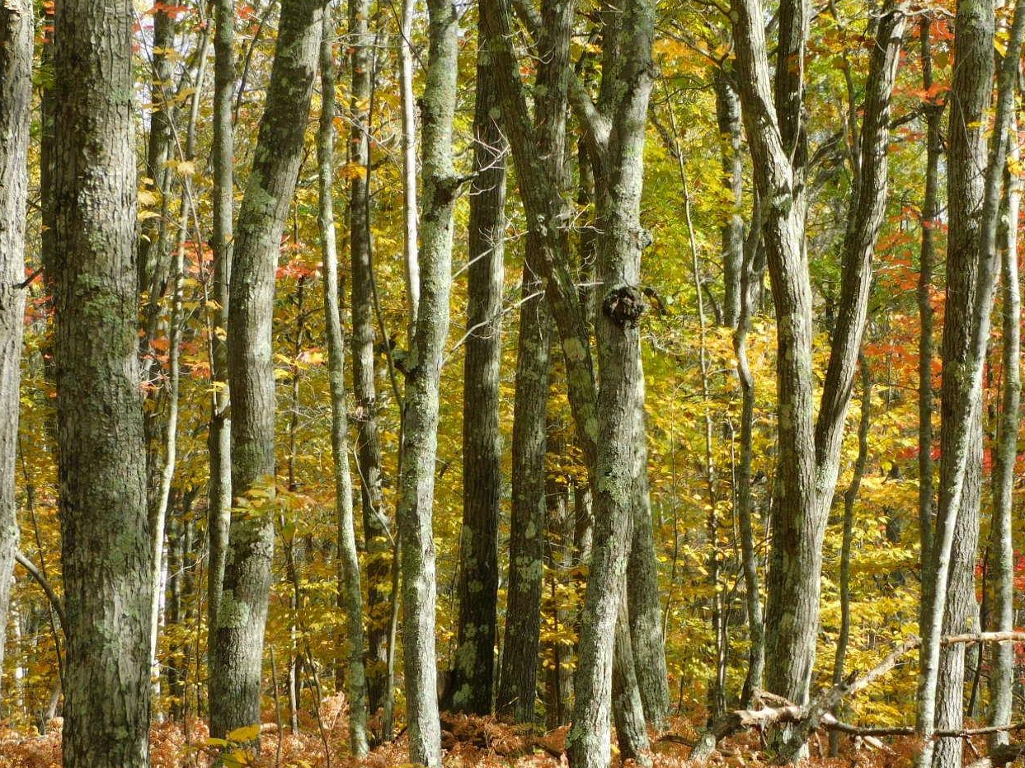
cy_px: 474
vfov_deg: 10.0
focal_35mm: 148
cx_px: 590
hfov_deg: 13.3
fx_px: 4382
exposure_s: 1/160
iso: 125
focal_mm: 20.6
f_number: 5
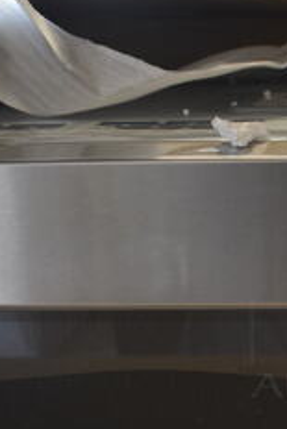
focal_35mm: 71
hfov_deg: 17.1
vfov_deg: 28.1
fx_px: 848
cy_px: 307
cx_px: 446
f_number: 3.5
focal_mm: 18
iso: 1100
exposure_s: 1/125
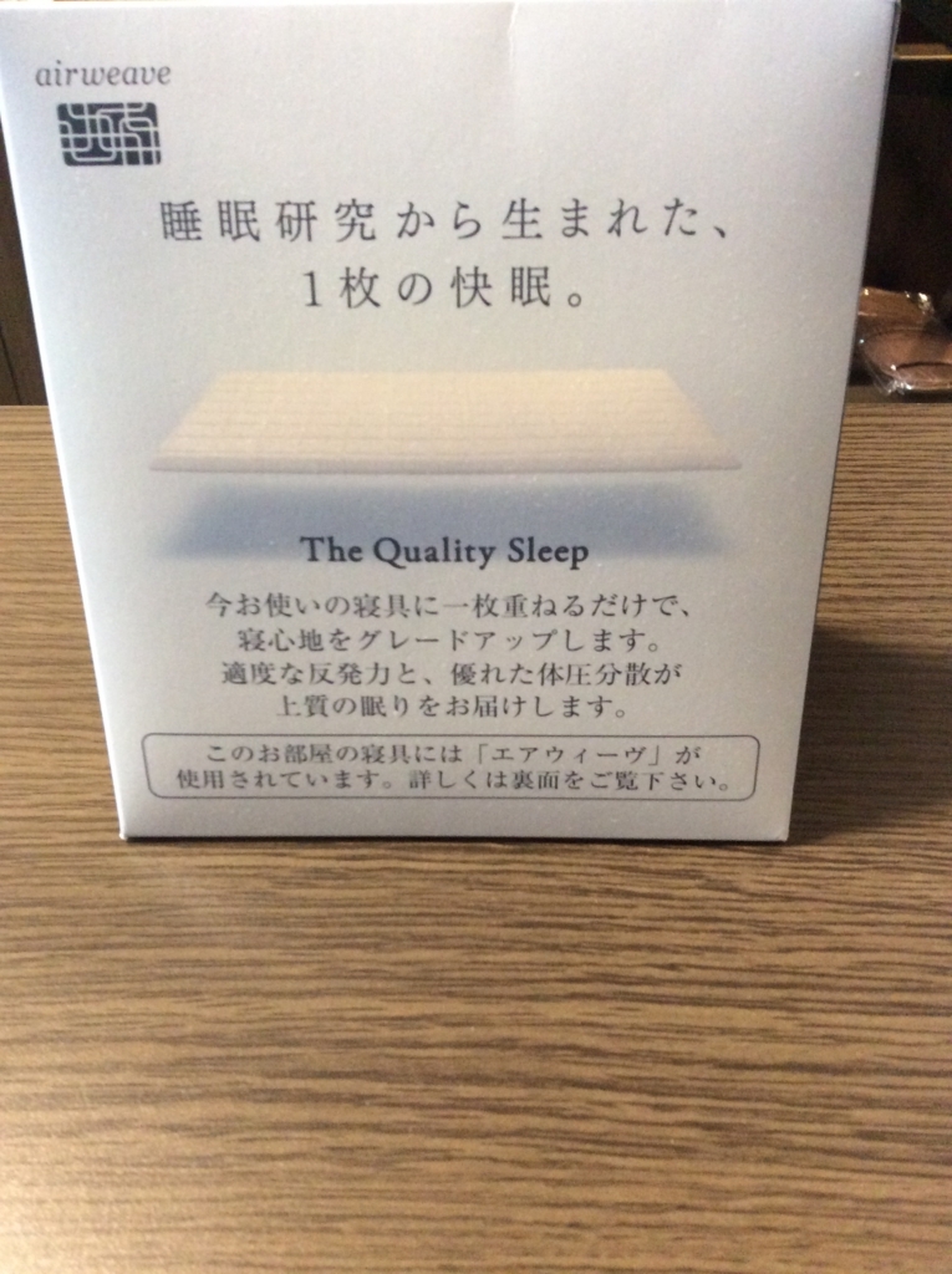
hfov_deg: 44.1
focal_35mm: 32
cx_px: 476
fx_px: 1176
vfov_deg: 56.9
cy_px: 637
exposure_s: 1/15
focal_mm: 3.3
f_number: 2.4
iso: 250
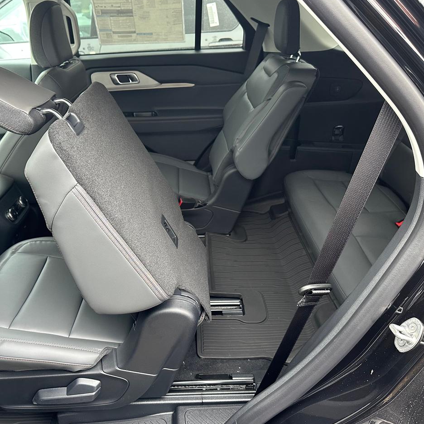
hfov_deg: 55.6
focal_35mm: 29
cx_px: 196
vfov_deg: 55.6
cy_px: 211
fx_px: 402
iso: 320
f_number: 1.78
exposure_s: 1/60
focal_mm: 6.86
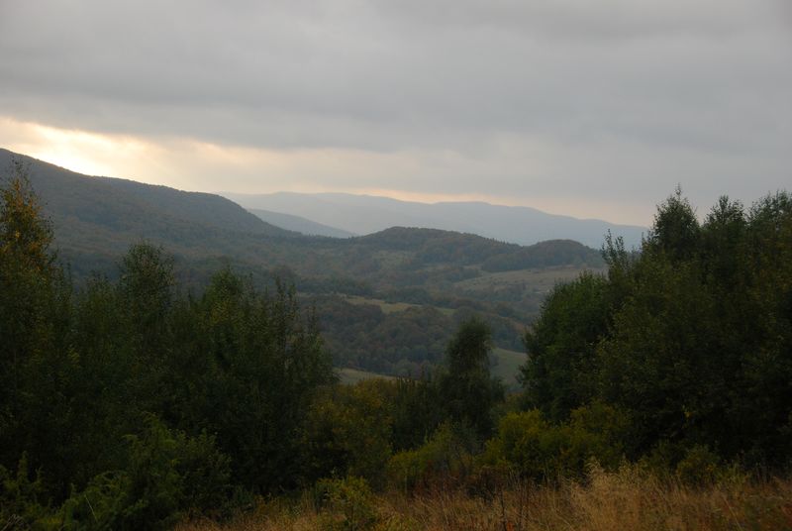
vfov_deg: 17.6
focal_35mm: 78
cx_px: 396
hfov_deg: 26.0
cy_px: 266
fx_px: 1719
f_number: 6.3
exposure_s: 1/160
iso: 400
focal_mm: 52
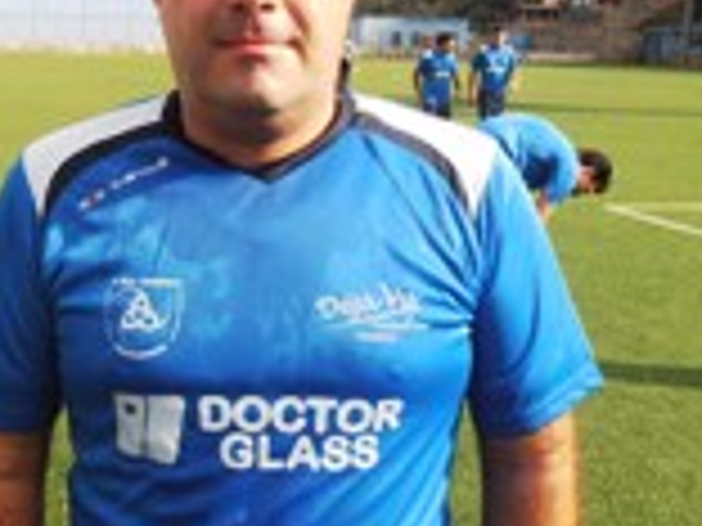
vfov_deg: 27.0
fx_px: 1095
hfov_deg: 35.3
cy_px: 270
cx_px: 243
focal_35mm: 54
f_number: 7.9
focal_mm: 4.2
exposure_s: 1/80
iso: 80
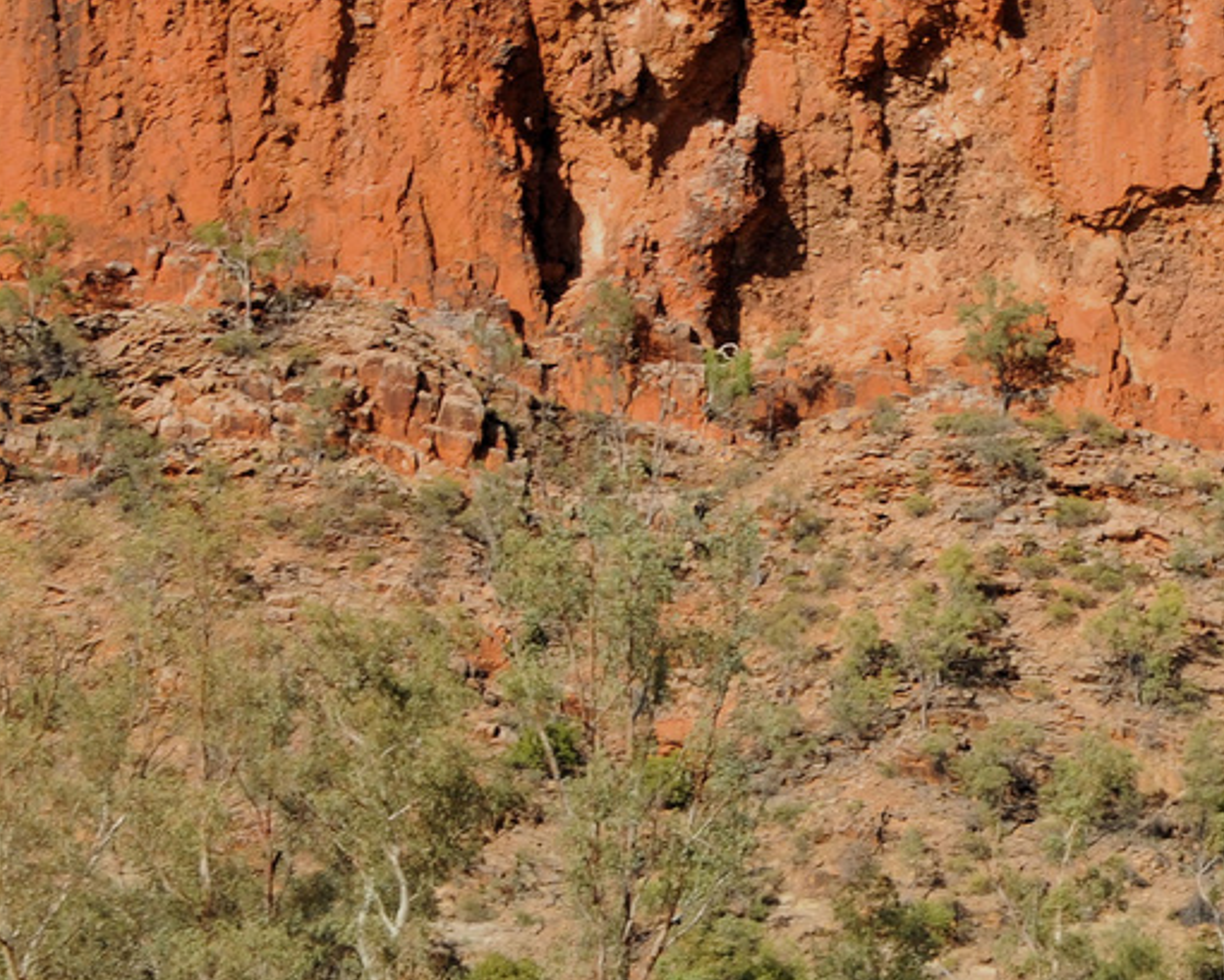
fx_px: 5833
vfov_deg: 9.6
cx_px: 1508
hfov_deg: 11.7
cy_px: 573
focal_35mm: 161
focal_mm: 36
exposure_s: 1/320
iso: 200
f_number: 9
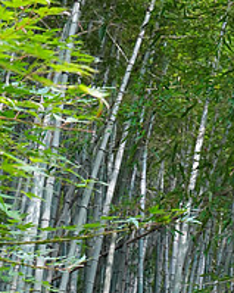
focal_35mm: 170
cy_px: 492
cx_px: 267
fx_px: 1473
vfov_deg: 10.8
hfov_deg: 9.0
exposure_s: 1/400
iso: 5000
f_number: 9
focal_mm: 45
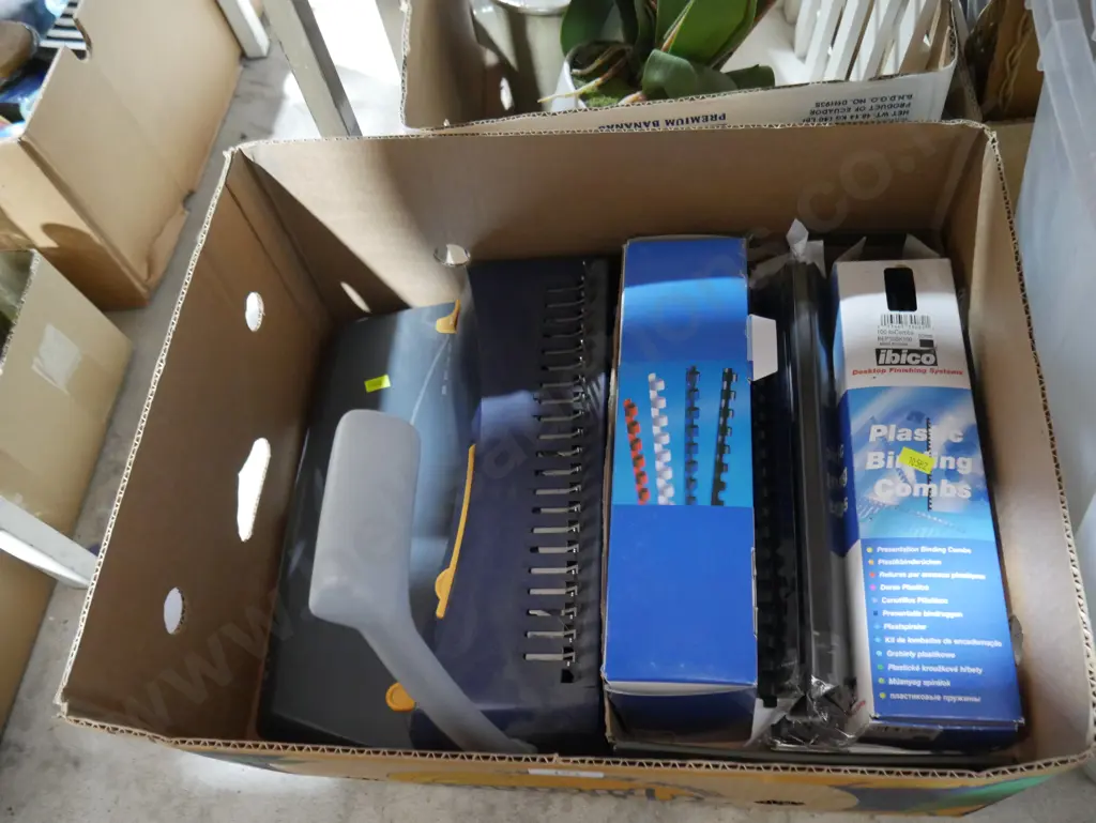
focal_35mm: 28
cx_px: 548
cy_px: 412
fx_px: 887
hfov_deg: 63.4
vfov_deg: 49.8
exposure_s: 1/50
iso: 3200
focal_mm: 14
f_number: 3.5
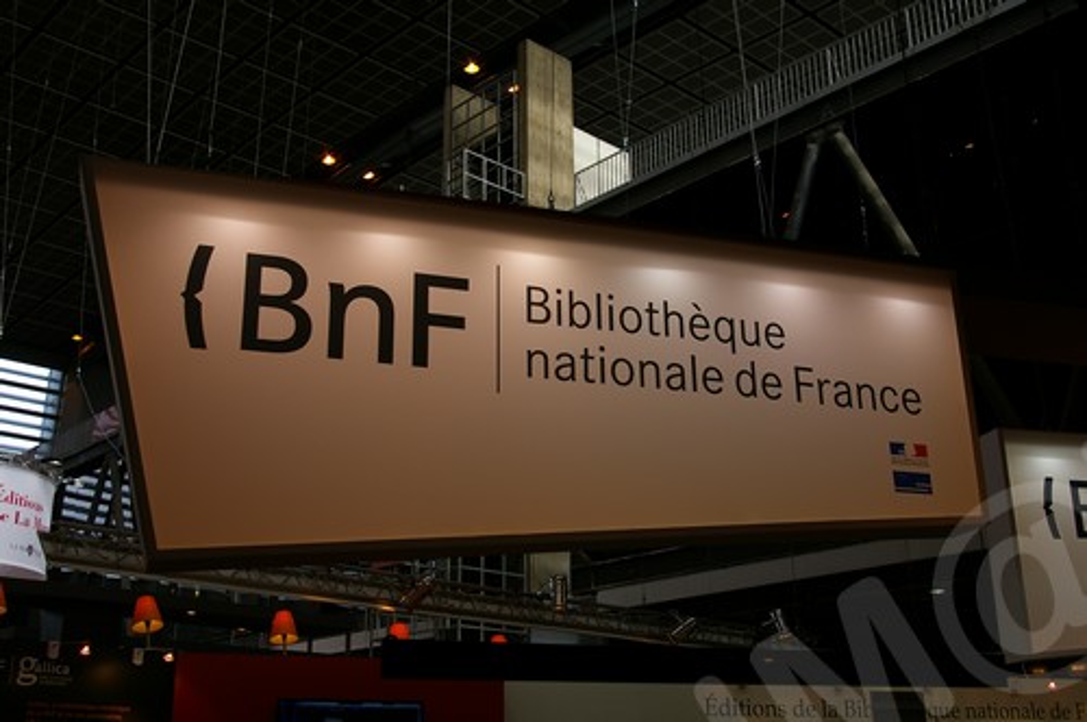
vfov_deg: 31.8
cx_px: 544
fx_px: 1267
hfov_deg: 46.5
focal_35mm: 42
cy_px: 361
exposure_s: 1/180
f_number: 5.6
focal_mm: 28
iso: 200
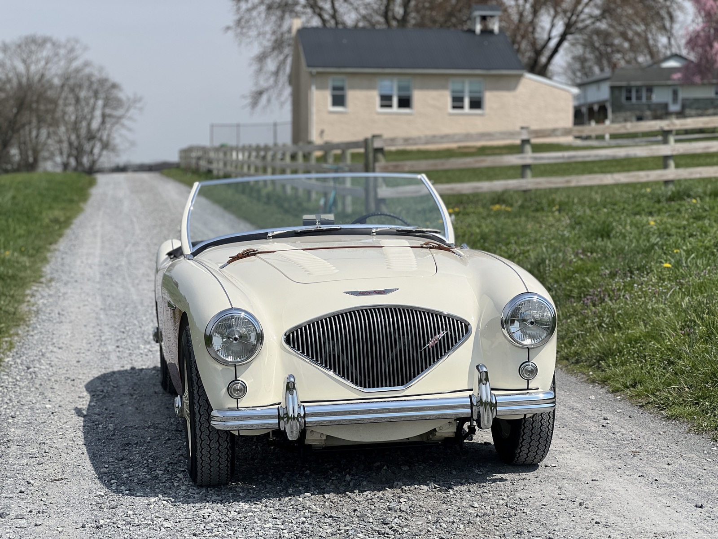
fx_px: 1597
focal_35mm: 77
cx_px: 359
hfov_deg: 25.3
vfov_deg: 19.1
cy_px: 270
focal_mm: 9
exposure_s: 1/1623
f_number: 2.8
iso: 32
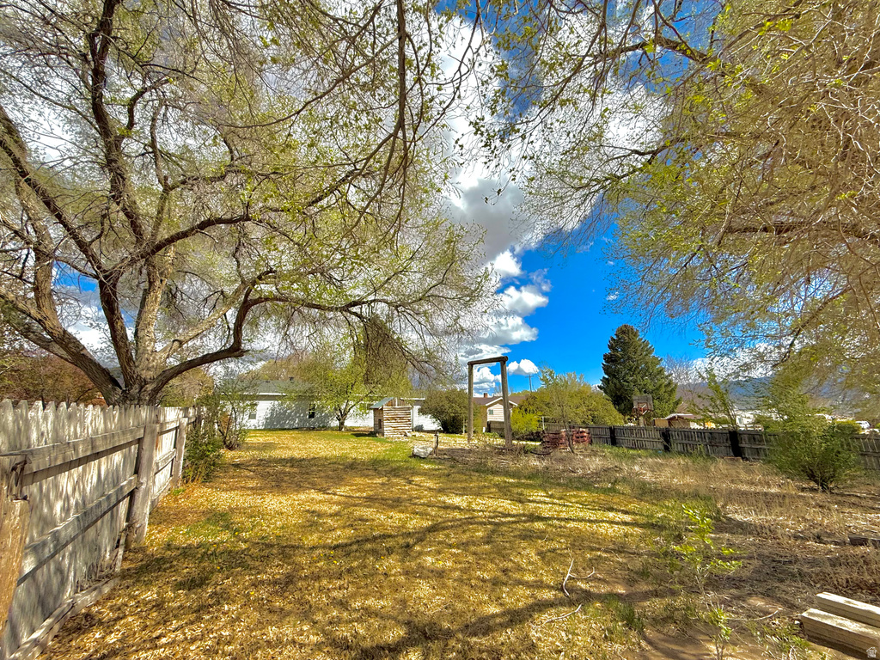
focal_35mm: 14
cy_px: 330
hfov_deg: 102.1
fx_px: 356
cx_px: 440
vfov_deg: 85.7
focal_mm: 2.22
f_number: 2.2
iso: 50
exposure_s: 1/2976
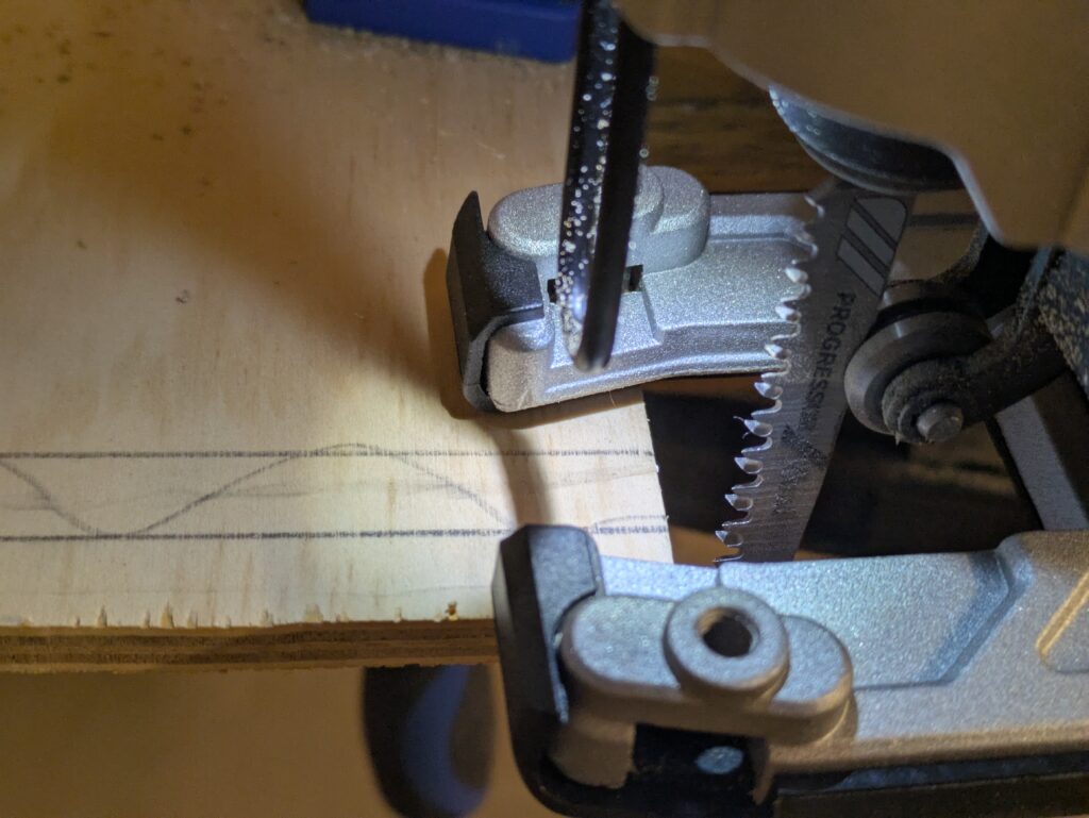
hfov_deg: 37.5
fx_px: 1605
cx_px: 544
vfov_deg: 28.6
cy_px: 409
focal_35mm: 51
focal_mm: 5.43
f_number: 1.89
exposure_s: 1/100
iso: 104
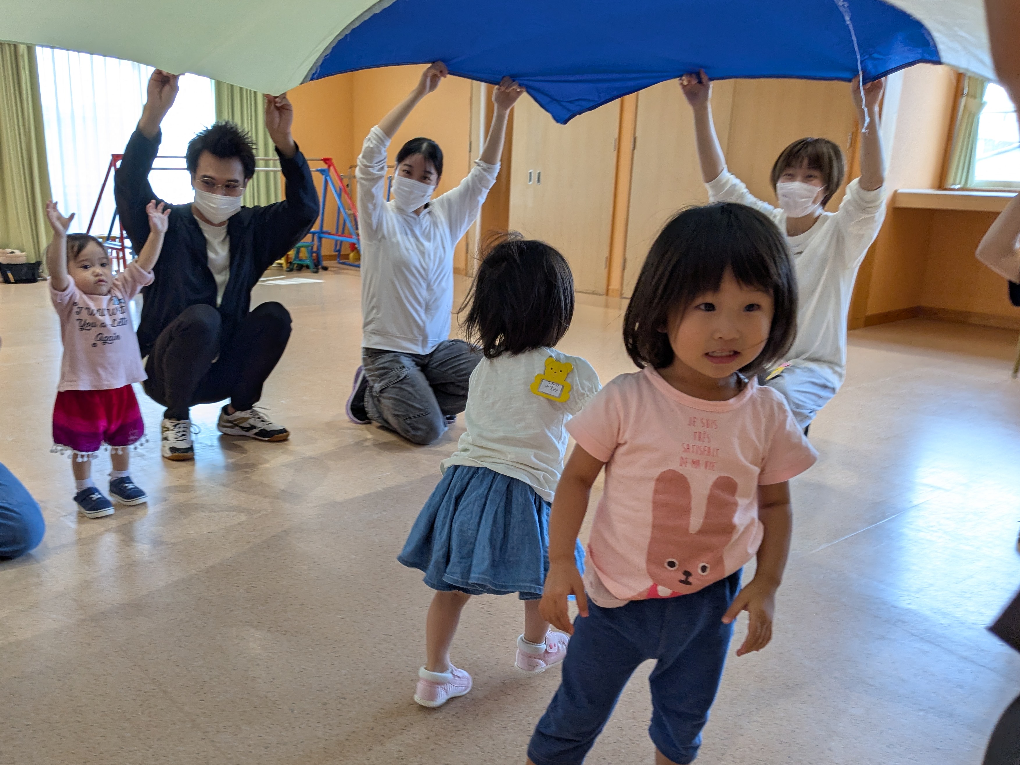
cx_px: 437
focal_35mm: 31
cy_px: 430
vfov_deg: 45.3
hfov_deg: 58.1
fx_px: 913
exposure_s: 1/120
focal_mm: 4.38
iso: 64
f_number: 1.73
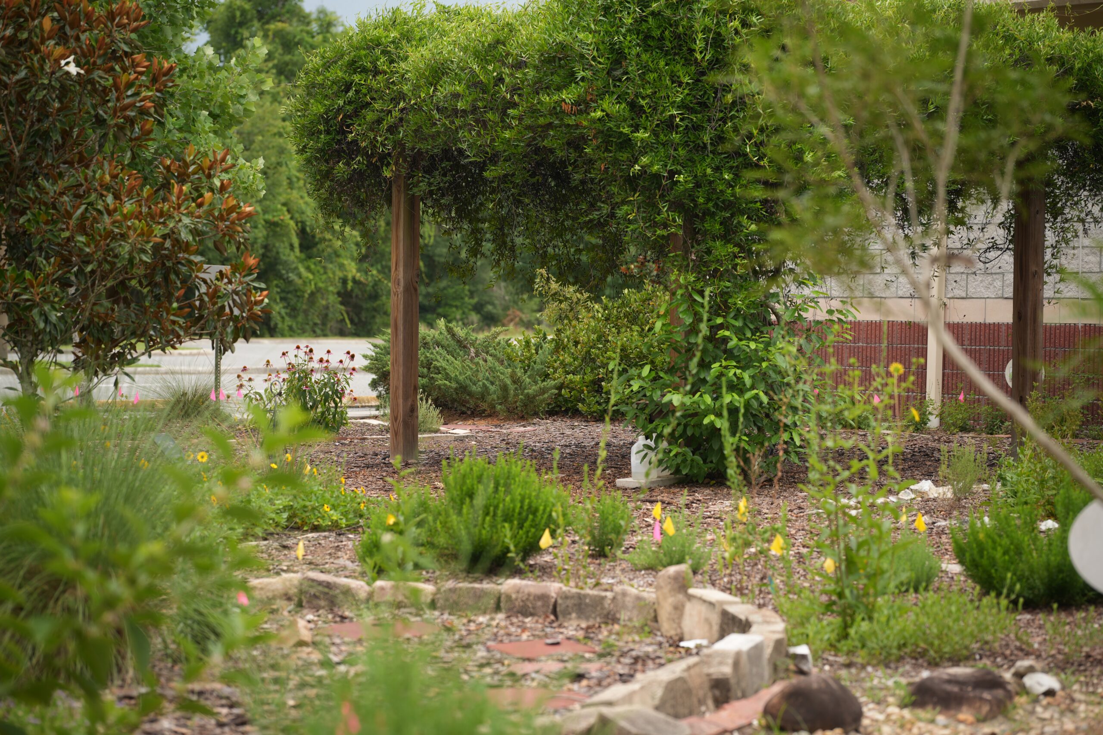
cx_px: 552
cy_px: 368
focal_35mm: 105
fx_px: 3217
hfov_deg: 19.5
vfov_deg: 13.0
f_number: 4
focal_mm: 105
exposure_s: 1/250
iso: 100
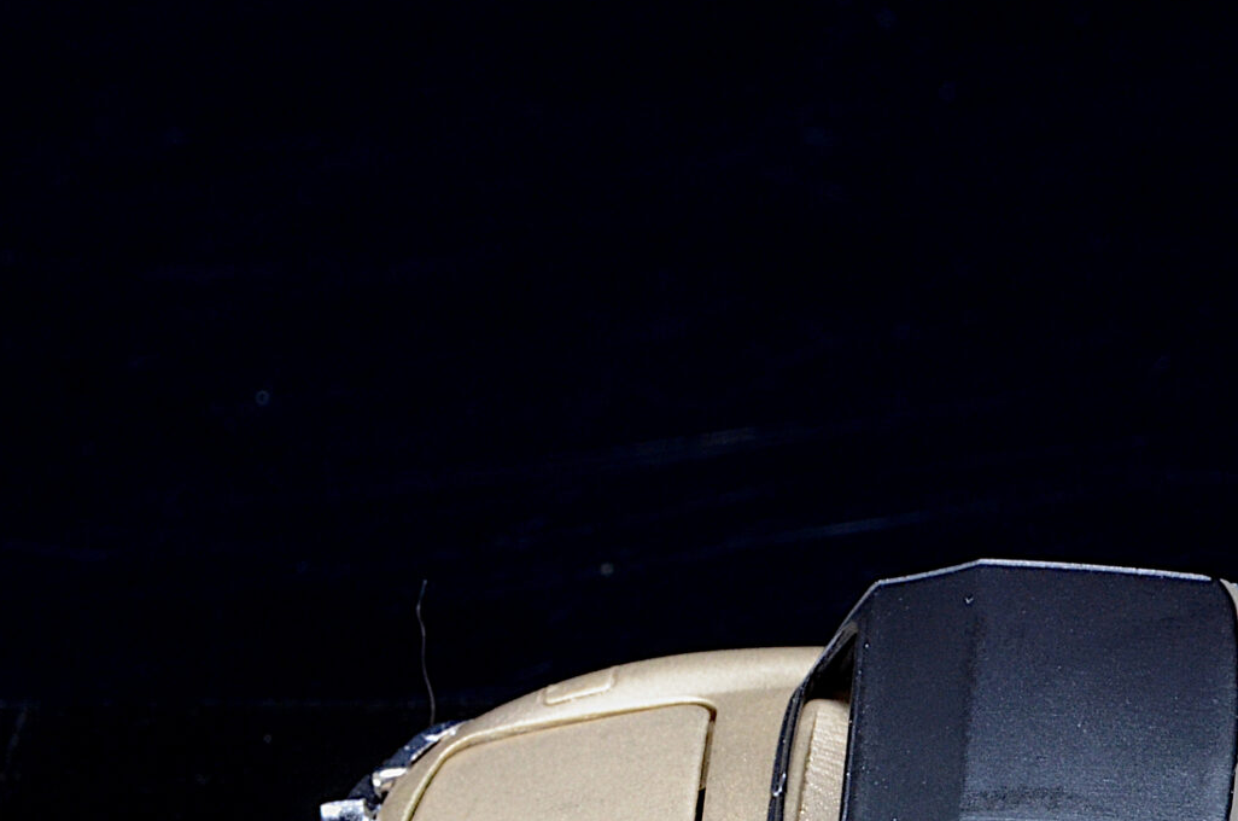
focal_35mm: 262
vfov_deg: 5.2
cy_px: 832
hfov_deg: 7.8
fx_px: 8993
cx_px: 1161
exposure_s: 1/5
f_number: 18
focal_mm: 70
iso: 800
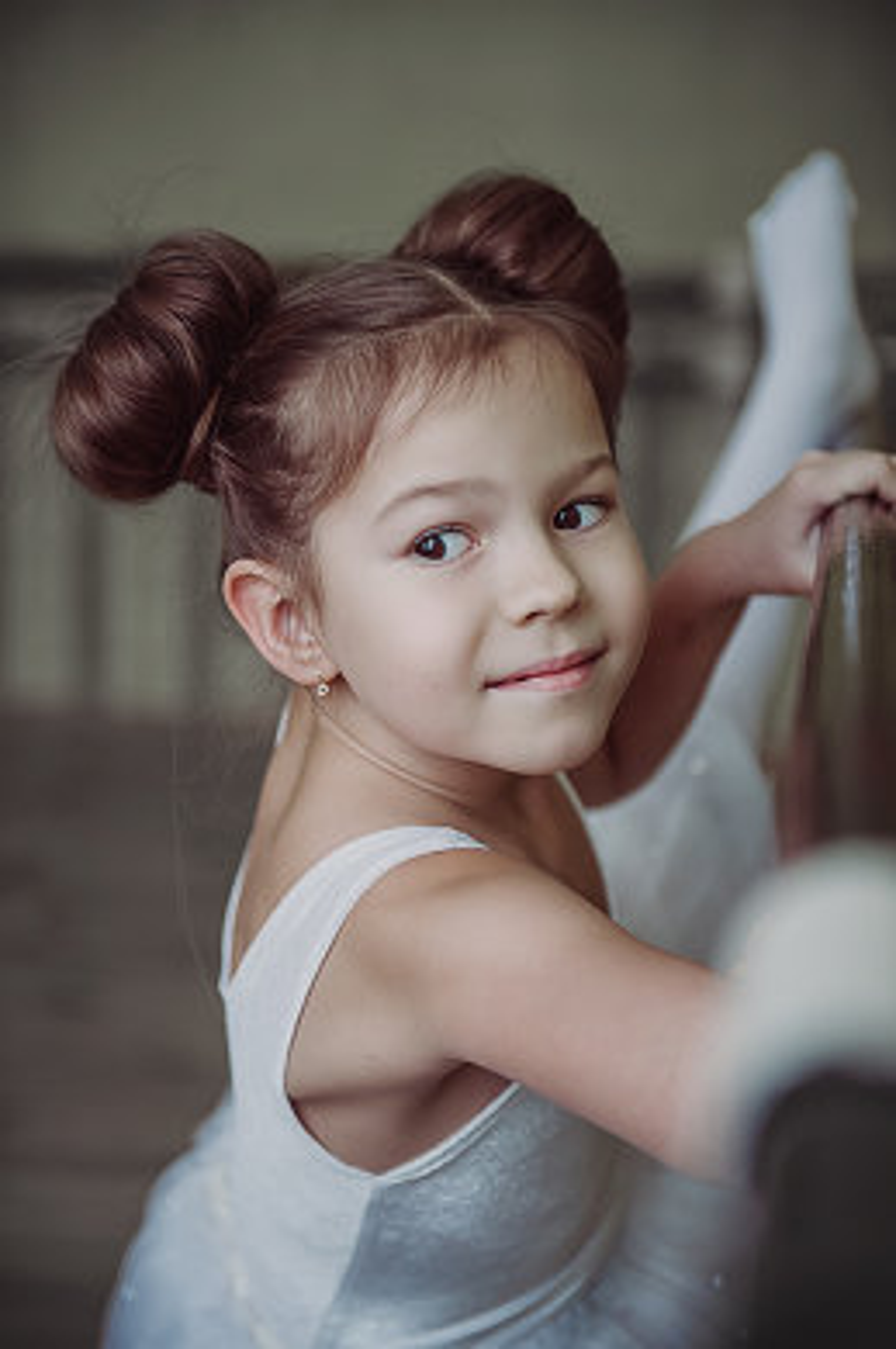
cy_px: 674
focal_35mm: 66
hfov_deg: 20.6
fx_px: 2470
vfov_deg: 30.5
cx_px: 448
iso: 250
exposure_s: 1/125
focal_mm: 66
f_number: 2.8
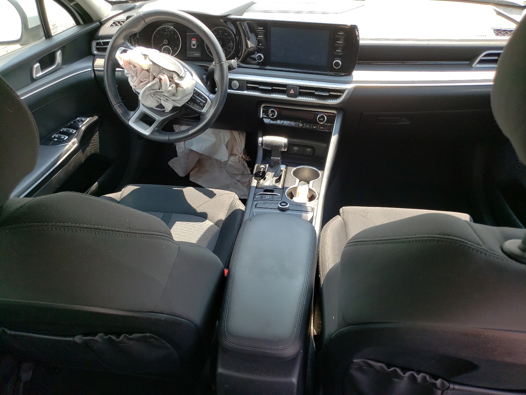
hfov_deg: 67.3
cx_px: 263
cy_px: 198
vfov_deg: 53.1
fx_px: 395
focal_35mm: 26
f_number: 1.5
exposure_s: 1/303
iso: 50
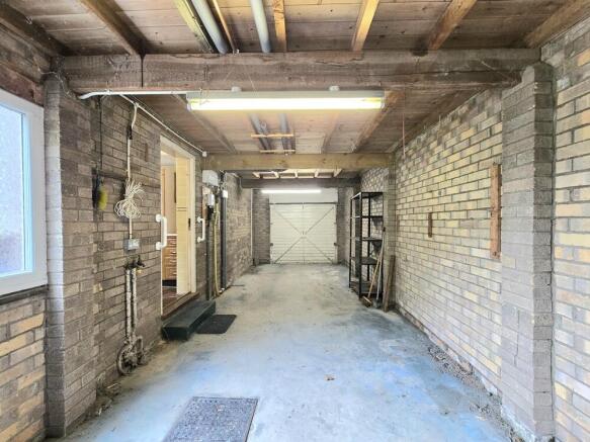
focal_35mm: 13
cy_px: 221
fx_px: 222
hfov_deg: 106.2
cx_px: 295
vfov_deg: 89.9
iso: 400
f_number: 2.2
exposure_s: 1/50.3
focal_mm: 2.2
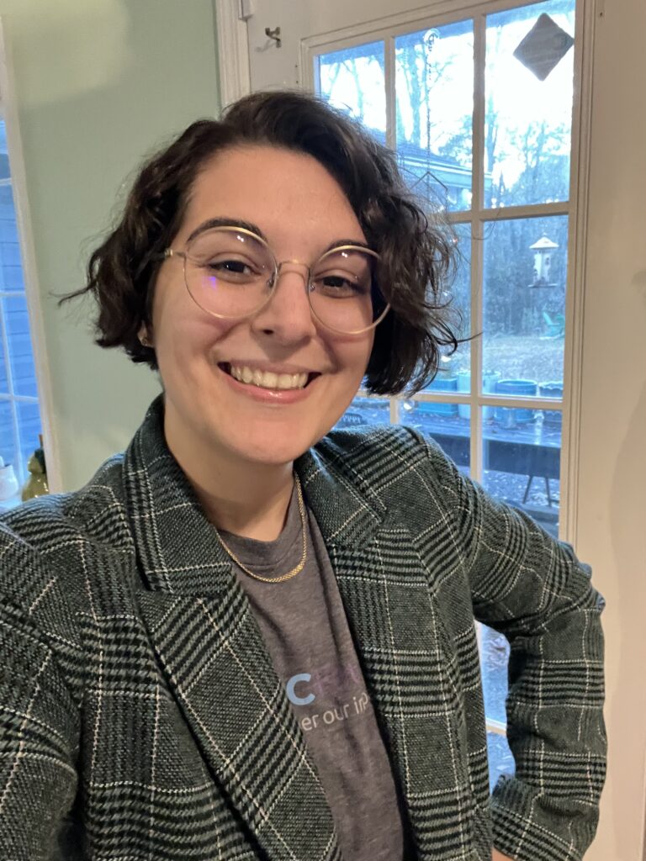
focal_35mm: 30
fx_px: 746
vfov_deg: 60.0
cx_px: 323
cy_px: 430
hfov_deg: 46.8
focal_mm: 2.71
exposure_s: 1/15
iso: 800
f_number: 2.2
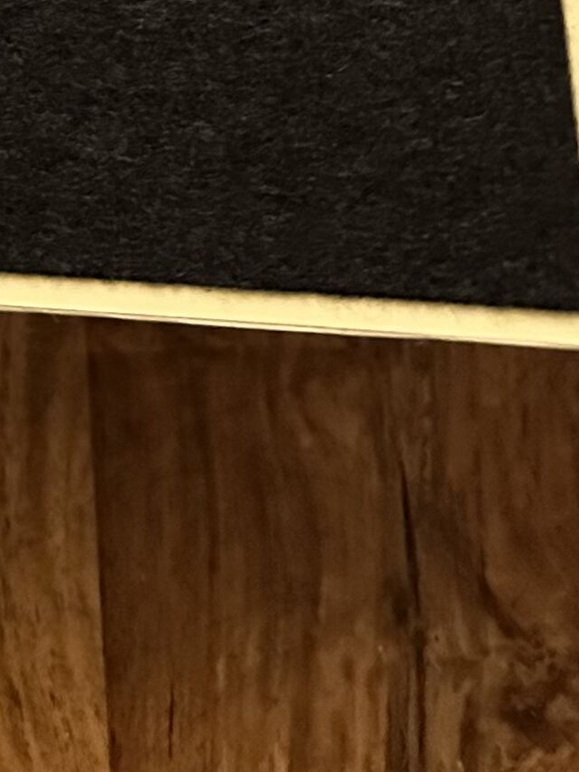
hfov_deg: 12.0
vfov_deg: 13.9
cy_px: -894
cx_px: -490
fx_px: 2520
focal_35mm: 113
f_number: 1.78
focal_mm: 6.86
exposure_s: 1/50
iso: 800
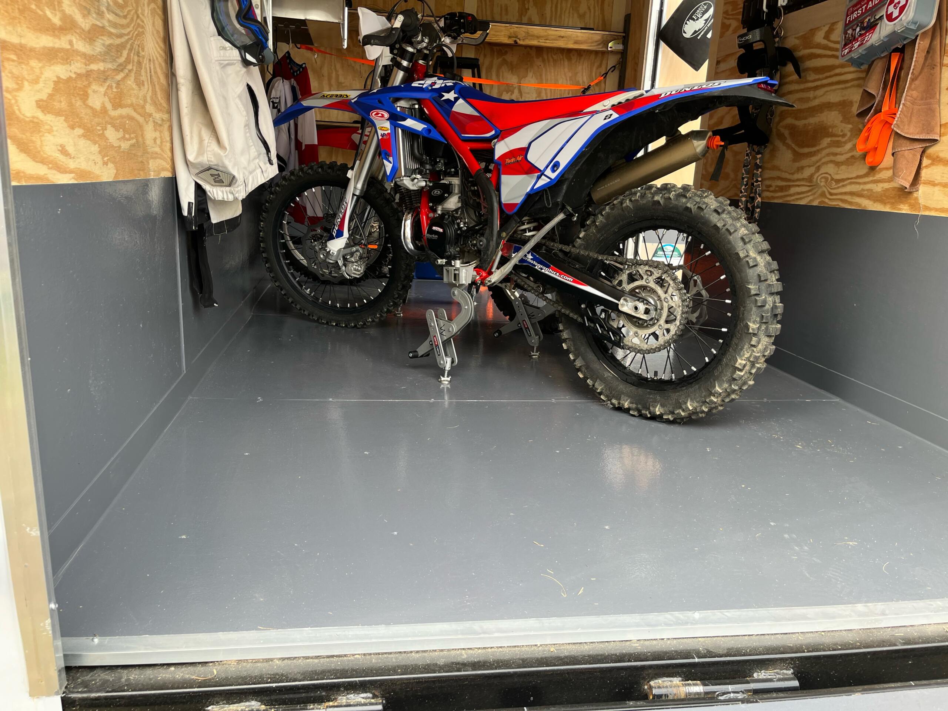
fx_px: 712
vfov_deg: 53.1
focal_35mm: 26
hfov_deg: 67.3
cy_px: 356
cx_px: 474
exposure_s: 1/159
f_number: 1.6
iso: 40
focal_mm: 5.1
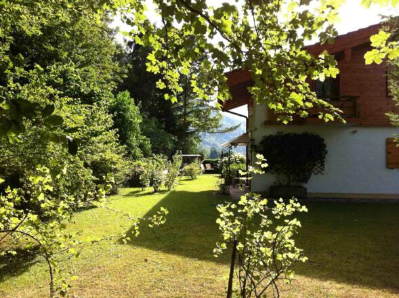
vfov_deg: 40.6
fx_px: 403
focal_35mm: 35
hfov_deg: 52.7
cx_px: 200
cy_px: 149
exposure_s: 1/335
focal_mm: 3.85
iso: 80
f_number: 2.8
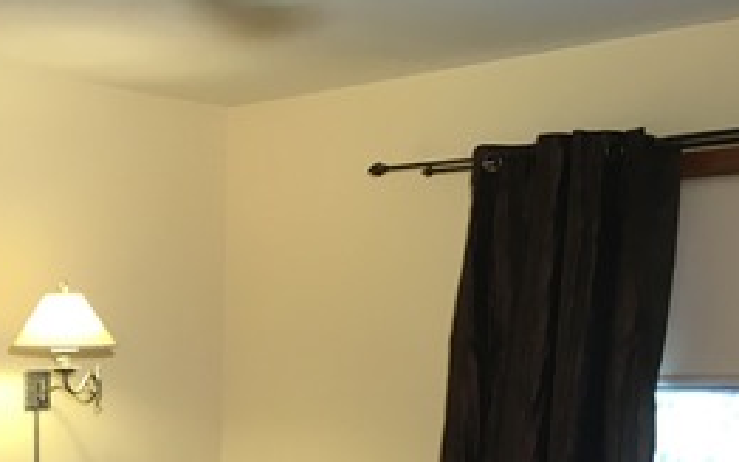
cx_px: 138
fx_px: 1511
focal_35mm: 75
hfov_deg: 26.9
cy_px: 623
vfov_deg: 16.3
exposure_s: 1/30
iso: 50
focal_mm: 4.15
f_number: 2.2
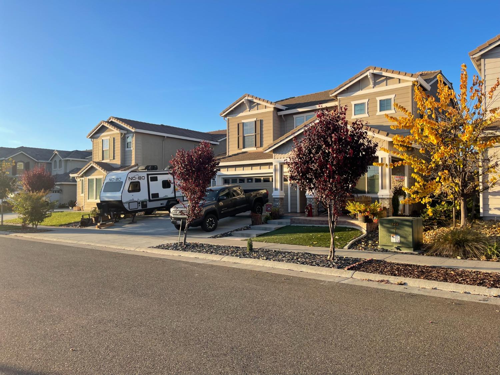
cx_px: 250
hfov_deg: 67.3
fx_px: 376
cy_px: 188
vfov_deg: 53.1
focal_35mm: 26
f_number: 1.6
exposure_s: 1/1238
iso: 32
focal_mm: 5.1
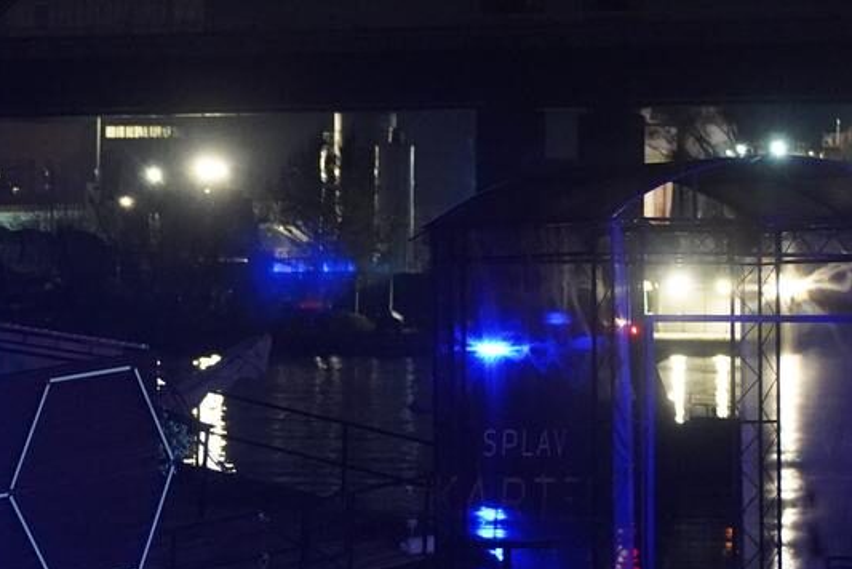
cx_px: -169
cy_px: 352
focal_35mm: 306
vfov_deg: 4.5
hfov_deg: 6.7
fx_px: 7246
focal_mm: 102
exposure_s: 1/100
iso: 8000
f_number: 2.8
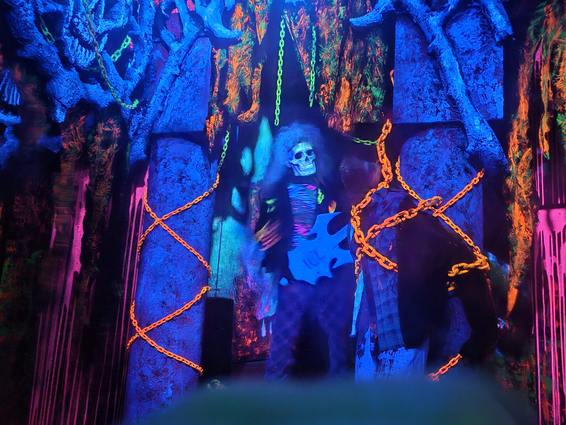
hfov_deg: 73.9
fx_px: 376
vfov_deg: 58.9
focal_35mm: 23
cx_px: 283
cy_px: 212
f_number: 1.8
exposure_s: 1/6
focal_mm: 5.4
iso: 2000
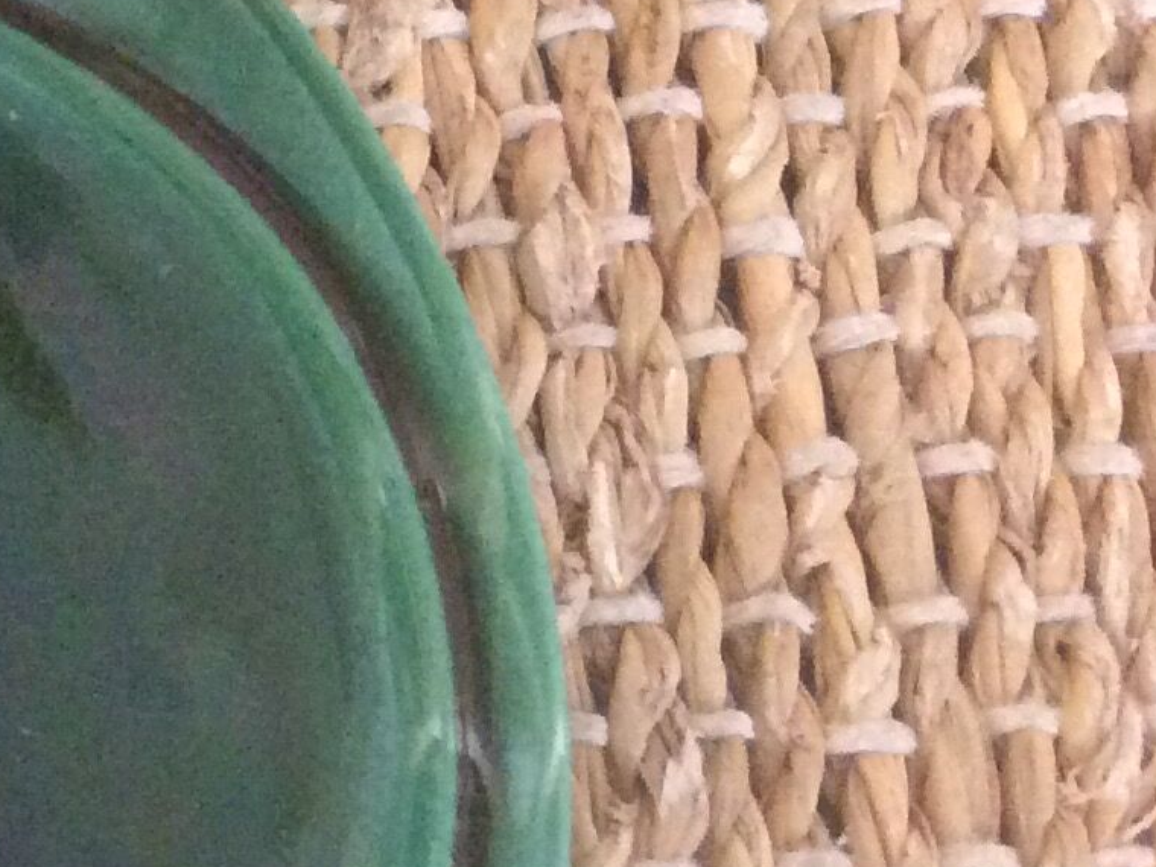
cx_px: -771
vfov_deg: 13.5
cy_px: 729
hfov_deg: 15.9
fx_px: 3640
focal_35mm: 109
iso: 320
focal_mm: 3.3
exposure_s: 1/20
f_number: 2.4
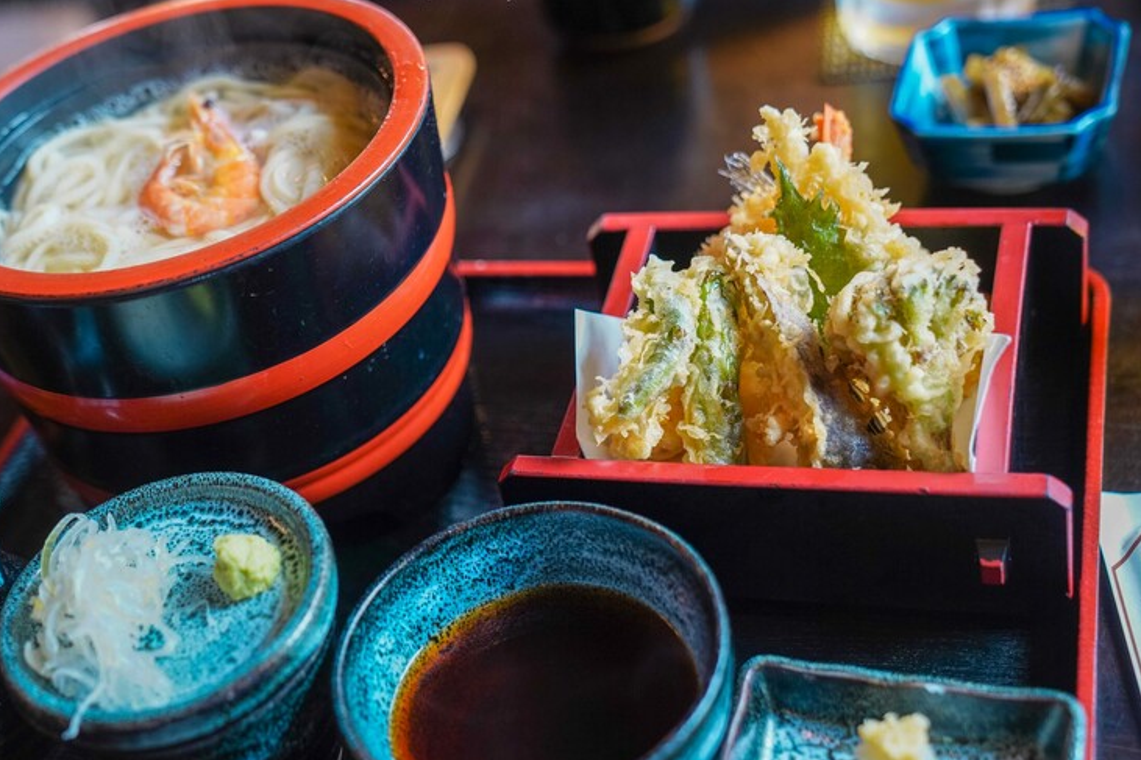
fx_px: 1806
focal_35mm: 57
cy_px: 390
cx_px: 482
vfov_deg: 23.8
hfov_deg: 35.0
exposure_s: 1/50
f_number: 2.8
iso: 320
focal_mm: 49
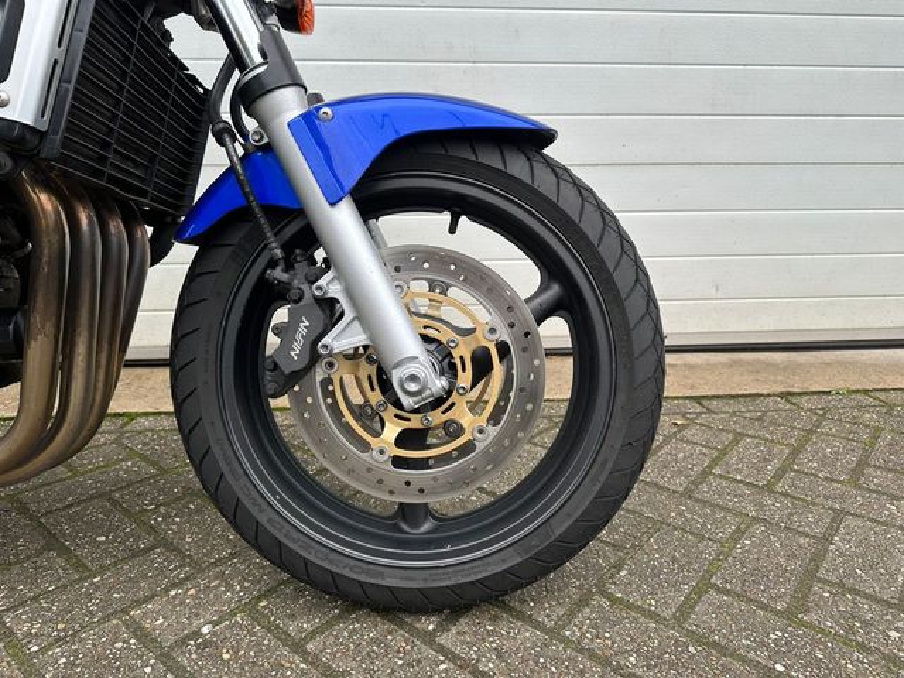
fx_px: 627
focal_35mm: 24
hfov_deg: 71.6
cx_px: 452
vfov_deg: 56.8
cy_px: 339
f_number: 1.78
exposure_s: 1/265
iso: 80
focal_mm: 6.86
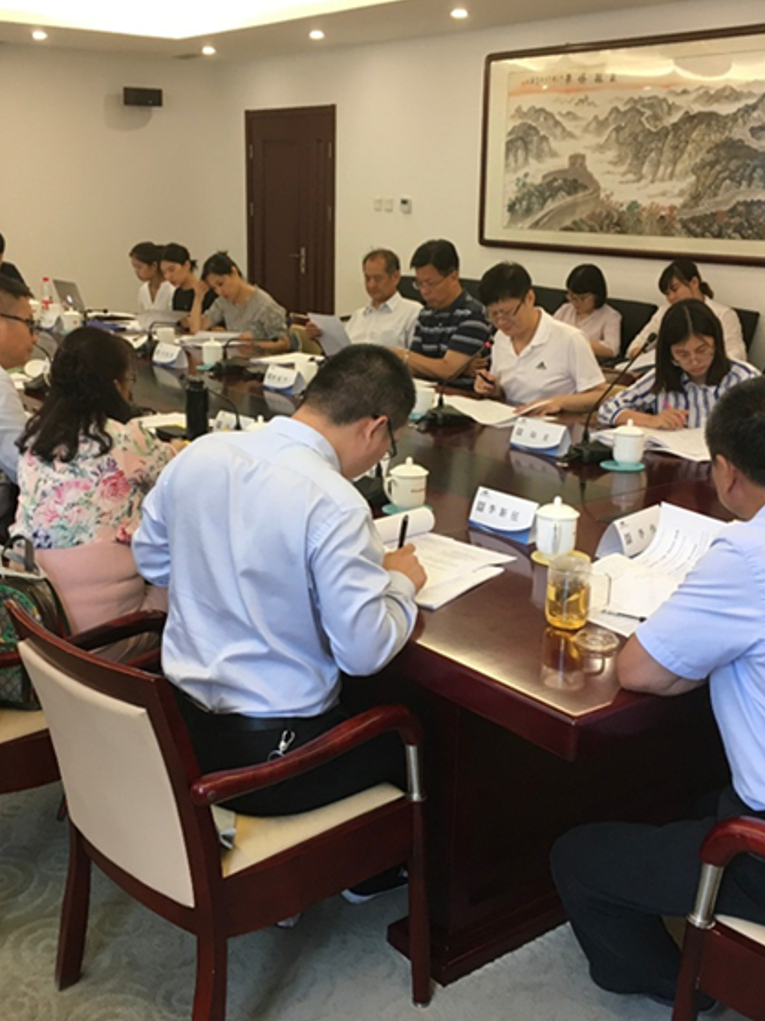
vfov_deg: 47.9
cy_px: 509
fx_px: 1150
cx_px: 355
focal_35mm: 39
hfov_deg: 36.8
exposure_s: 1/33
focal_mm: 4.15
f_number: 2.2
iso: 80
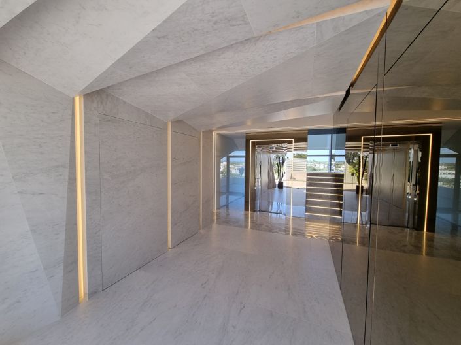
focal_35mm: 13
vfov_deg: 89.9
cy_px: 172
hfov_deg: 106.2
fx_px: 173
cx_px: 230
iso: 50
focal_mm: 2.2
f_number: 2.2
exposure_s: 1/215
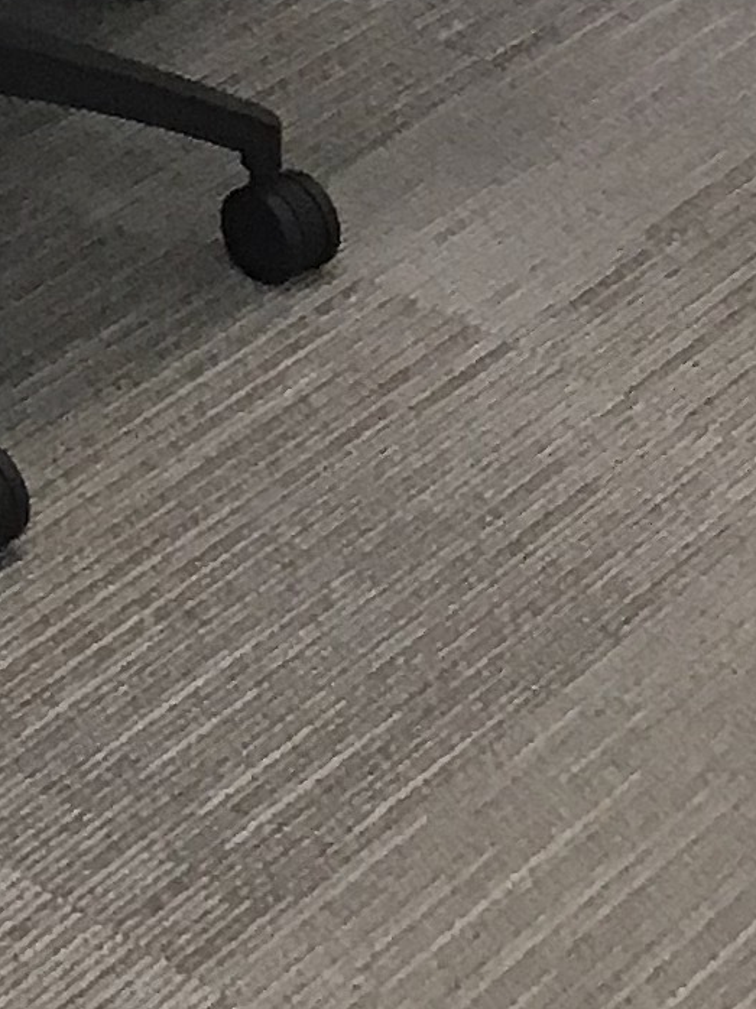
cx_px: -824
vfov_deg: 11.8
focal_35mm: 145
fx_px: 4225
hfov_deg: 9.5
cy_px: -1154
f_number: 2.4
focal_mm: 3.3
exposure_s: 1/30
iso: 64
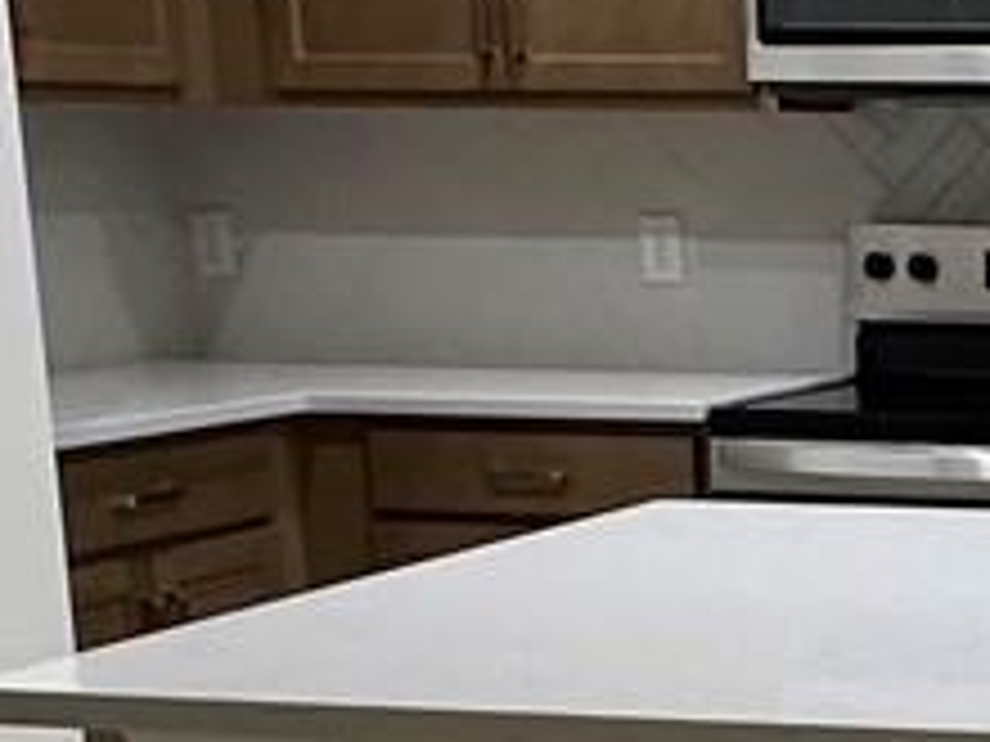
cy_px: 724
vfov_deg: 14.3
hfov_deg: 16.8
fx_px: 2917
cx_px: 1647
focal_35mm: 102
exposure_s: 1/120
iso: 250
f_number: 2.2
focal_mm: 2.22
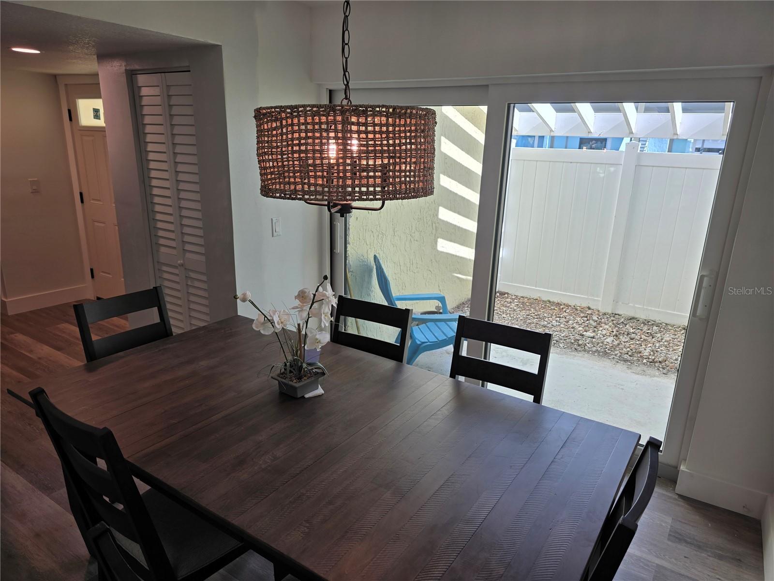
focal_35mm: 23
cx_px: 387
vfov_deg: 58.9
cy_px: 290
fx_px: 514
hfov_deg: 73.9
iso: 16
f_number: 1.7
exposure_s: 1/120
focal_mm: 6.3
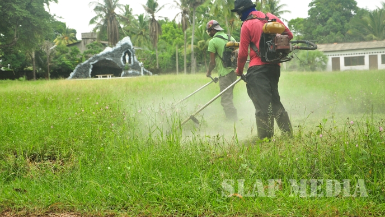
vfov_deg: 18.0
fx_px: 684
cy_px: 92
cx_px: 195
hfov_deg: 31.4
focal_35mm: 67
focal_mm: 42
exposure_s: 1/160
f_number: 4.8
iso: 250
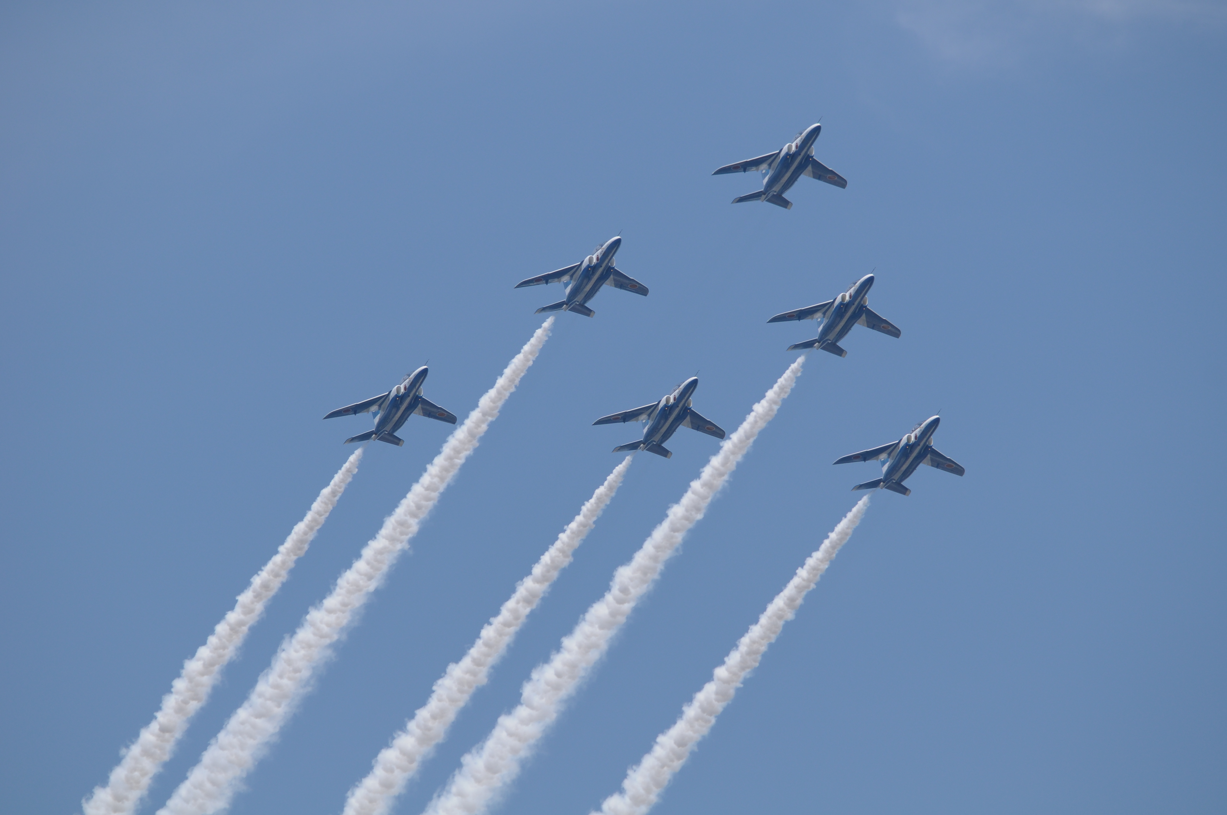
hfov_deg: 4.7
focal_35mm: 435
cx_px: 614
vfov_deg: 3.2
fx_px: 14808
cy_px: 408
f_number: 6
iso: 200
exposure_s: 1/1250
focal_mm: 290
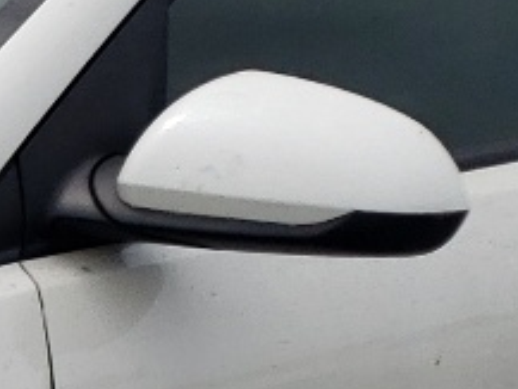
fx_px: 2875
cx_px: -444
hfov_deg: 9.7
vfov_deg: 7.6
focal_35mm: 192
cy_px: 575
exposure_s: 1/5000
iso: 50
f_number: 1.5
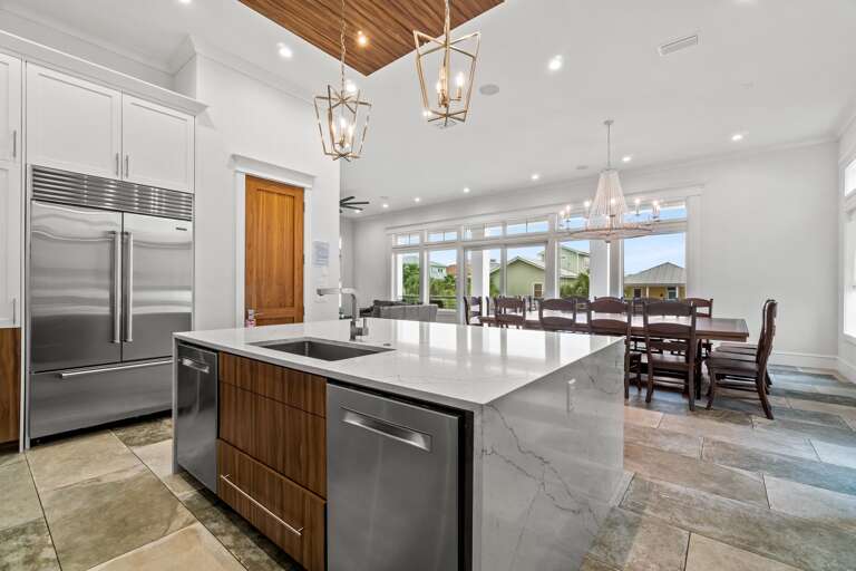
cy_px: 286
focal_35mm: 15
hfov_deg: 100.4
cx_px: 428
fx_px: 357
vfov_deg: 77.3
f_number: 8
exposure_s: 1/3
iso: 800
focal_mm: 10
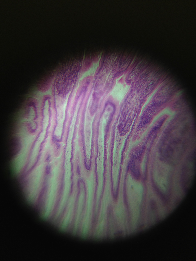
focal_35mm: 33
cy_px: 130
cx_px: 98
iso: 50
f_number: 2.4
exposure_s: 1/40
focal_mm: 4.13
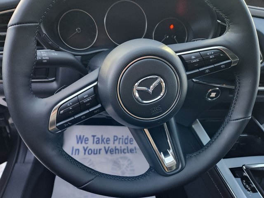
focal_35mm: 23
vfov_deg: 58.9
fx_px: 175
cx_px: 132
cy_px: 99
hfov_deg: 73.9
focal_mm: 5.4
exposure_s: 1/24
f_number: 1.8
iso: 640
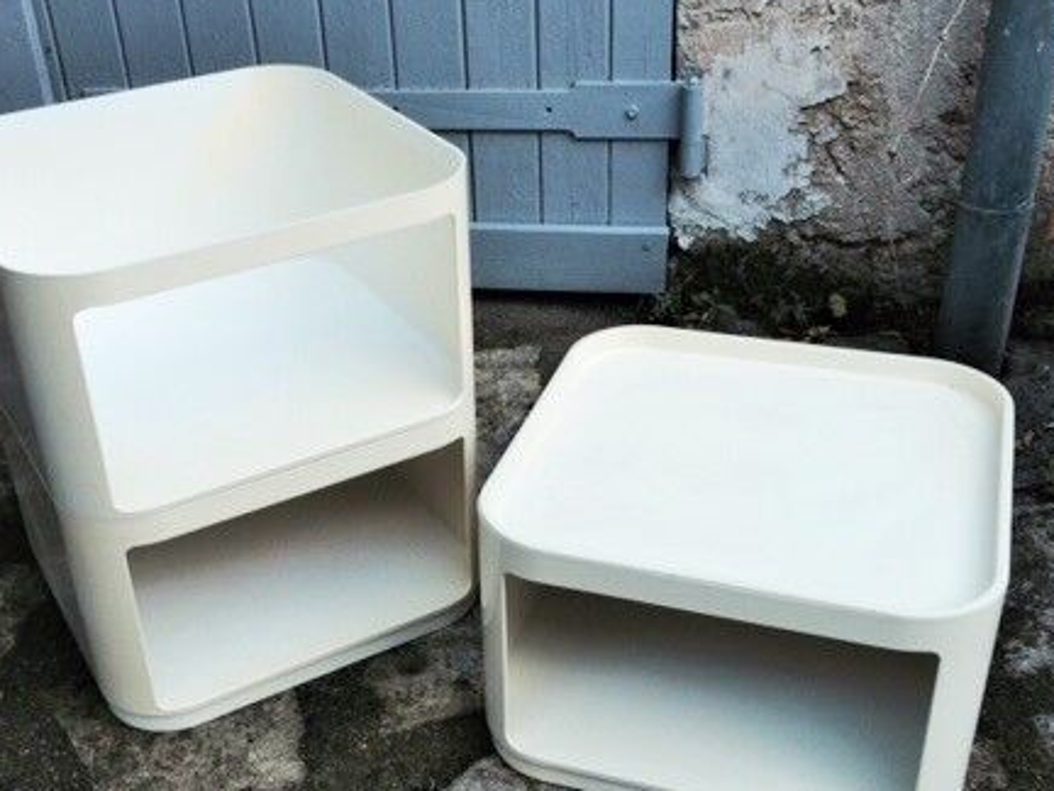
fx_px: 1309
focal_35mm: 43
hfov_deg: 43.7
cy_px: 442
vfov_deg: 33.6
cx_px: 446
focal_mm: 4.15
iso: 32
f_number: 2.2
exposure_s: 1/120
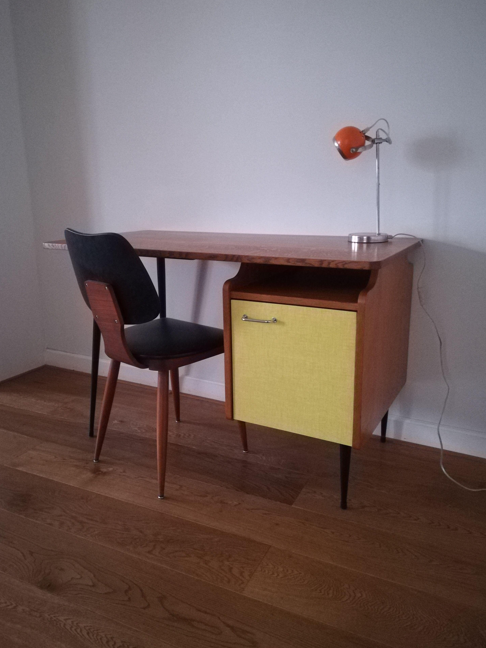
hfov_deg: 51.4
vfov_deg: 65.3
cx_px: 238
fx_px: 505
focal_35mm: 27
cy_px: 318
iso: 2000
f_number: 2.2
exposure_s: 1/15
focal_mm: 3.83
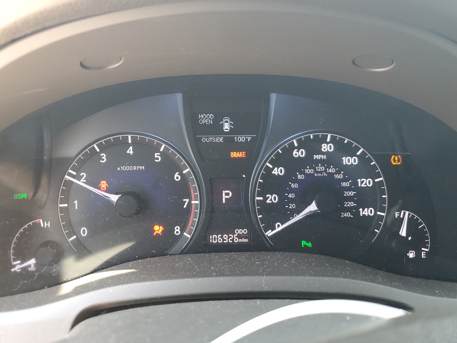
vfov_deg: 53.1
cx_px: 228
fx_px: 343
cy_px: 172
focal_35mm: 26
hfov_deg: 67.3
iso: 99
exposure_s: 1/60.2
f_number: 1.5
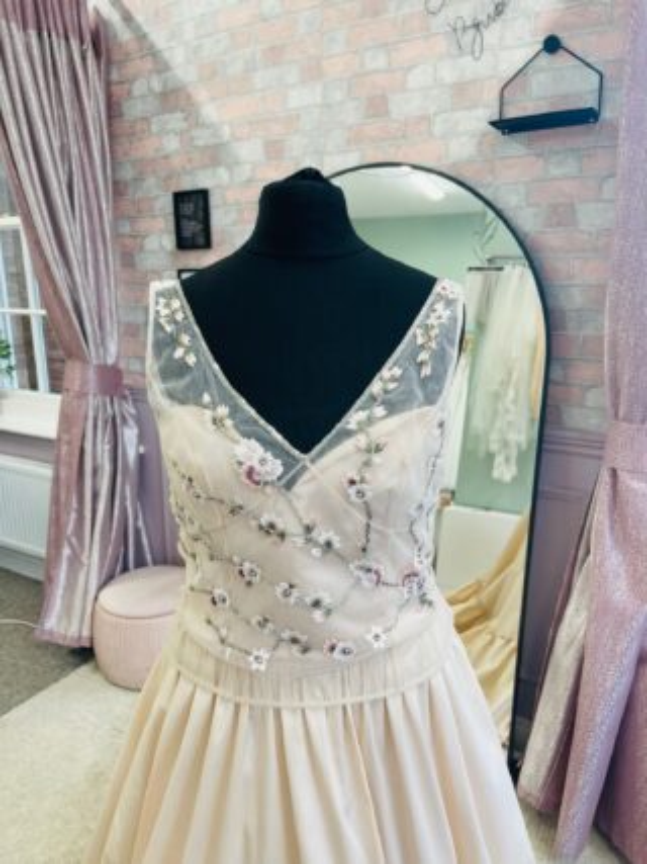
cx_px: 324
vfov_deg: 69.4
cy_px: 432
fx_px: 623
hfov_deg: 54.9
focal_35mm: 25
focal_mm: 5.1
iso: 100
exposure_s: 1/100
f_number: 1.6
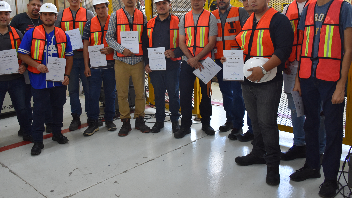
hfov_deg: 55.3
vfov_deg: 32.6
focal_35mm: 36
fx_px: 336
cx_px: 169
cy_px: 72
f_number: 4
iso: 800
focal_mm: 20
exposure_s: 1/60
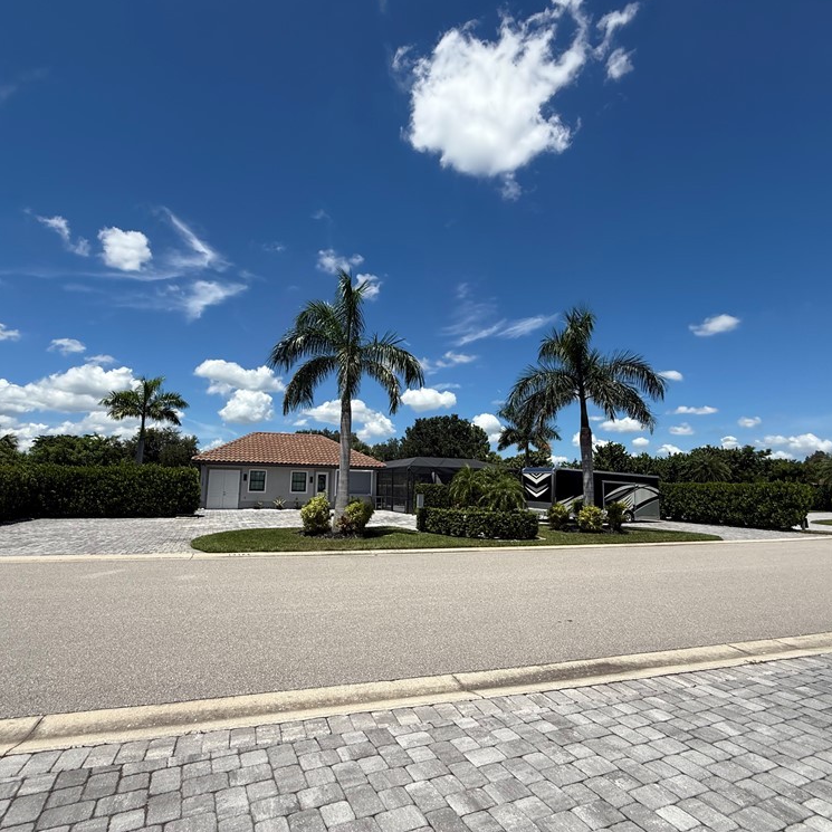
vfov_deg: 84.0
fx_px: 462
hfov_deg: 83.9
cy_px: 405
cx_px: 389
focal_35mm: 17
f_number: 2.2
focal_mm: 2.22
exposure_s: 1/2976
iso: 50
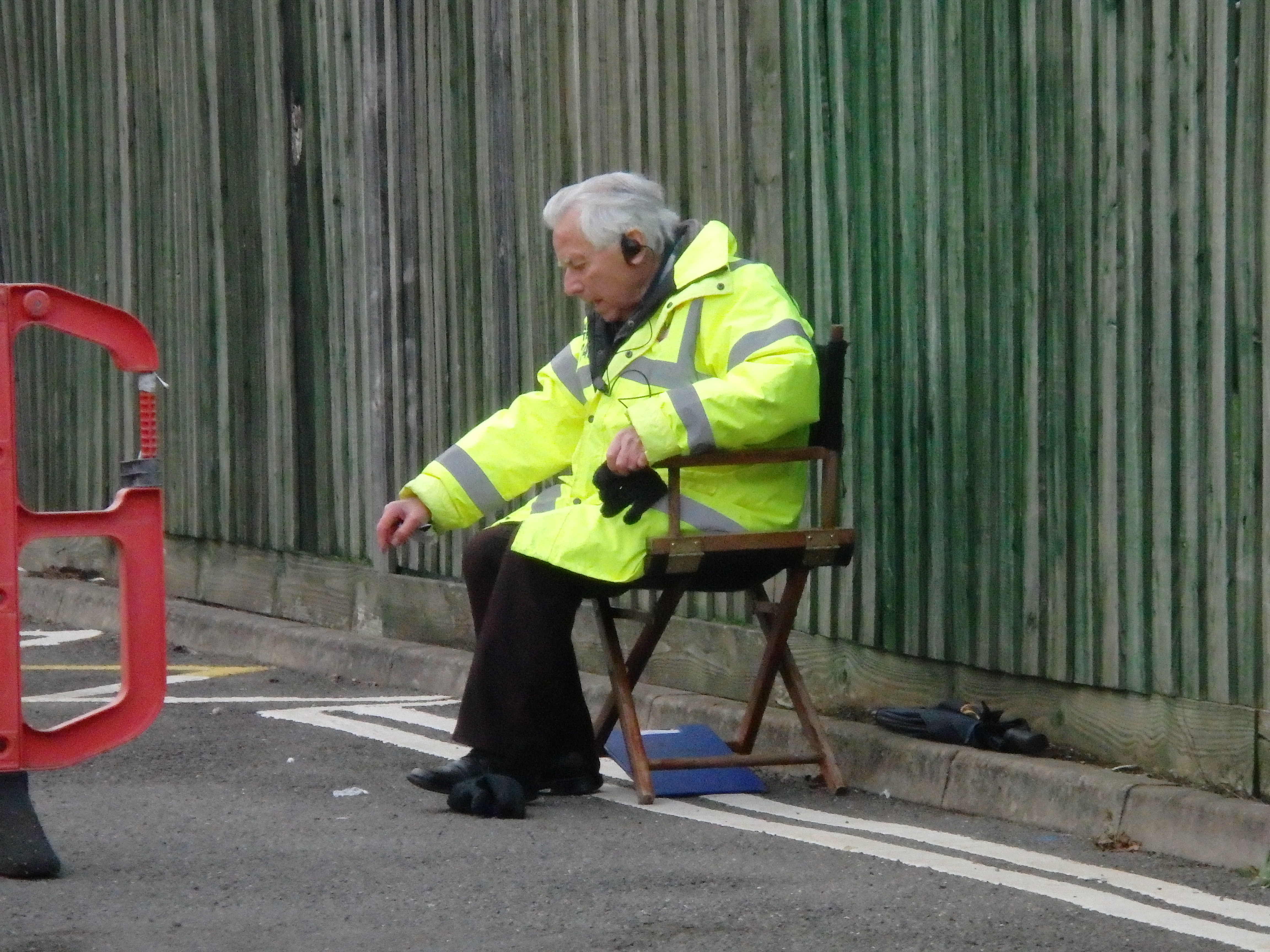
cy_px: 476
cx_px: 635
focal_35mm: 302
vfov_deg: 4.9
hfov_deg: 6.6
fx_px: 11080
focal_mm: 53.9
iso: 3200
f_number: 6.5
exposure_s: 1/1250
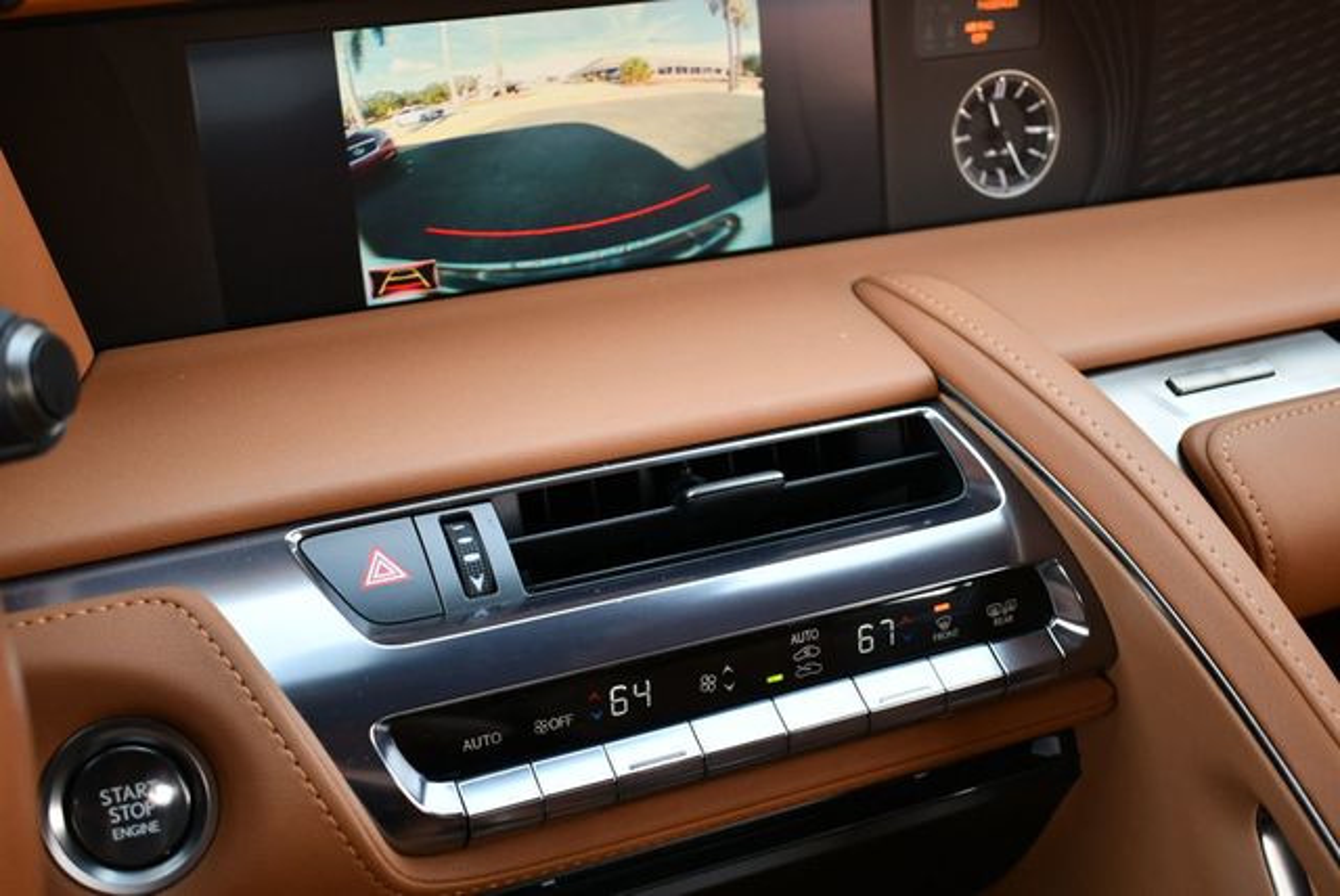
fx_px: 1714
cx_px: 670
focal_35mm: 46
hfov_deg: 42.7
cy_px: 448
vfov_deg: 29.3
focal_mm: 23
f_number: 3.8
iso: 640
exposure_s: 1/250
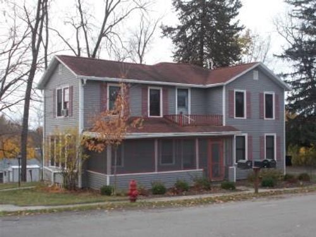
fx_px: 456
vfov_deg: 29.1
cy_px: 118
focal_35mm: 50
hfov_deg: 38.2
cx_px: 158
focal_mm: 9
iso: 80
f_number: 4.5
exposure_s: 1/160
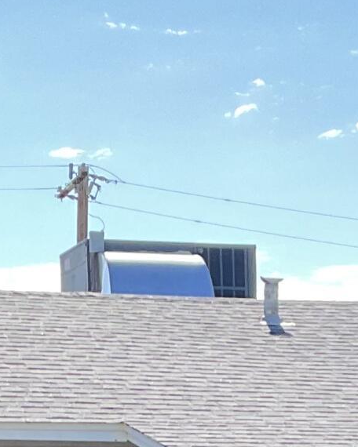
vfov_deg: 12.2
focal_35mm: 149
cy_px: 715
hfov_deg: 10.4
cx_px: 156
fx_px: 1973
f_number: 1.8
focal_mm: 3
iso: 25
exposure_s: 1/397
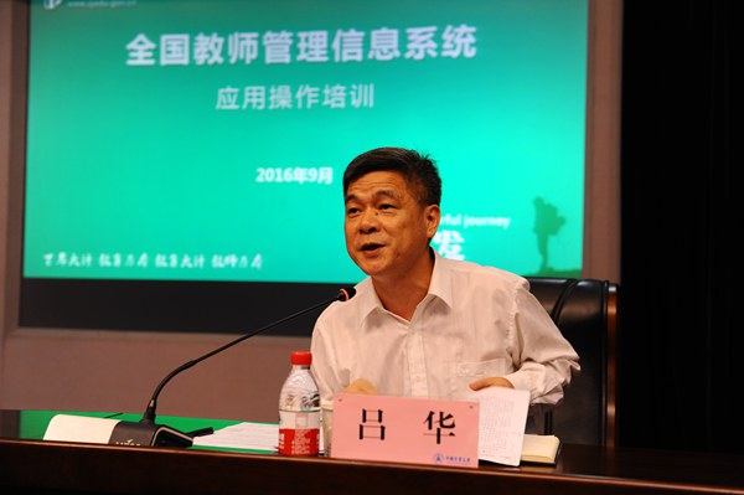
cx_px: 372
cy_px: 248
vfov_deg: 25.9
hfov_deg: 38.2
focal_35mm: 52
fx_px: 1074
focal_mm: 52
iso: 800
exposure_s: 1/60
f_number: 3.5
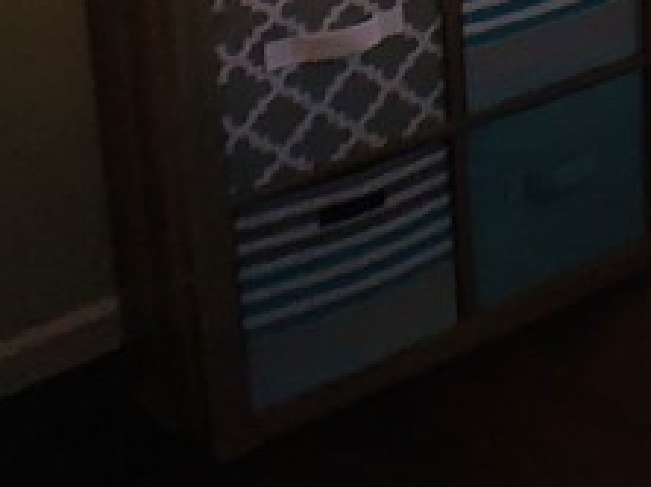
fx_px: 2254
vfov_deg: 11.5
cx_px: 1161
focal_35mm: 120
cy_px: -370
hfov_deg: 14.5
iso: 25
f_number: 1.8
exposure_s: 1/69
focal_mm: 4.25
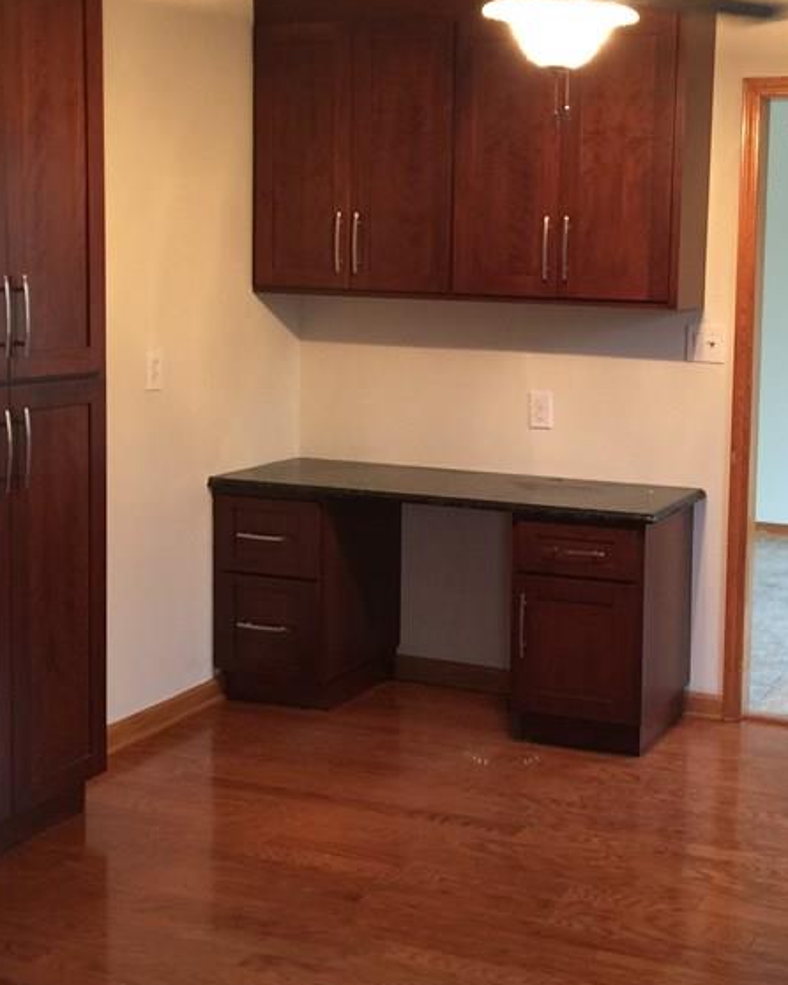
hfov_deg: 28.9
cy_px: 417
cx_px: 541
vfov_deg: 35.9
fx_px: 1515
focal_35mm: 52
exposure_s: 1/4
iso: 80
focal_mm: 4.15
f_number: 2.2
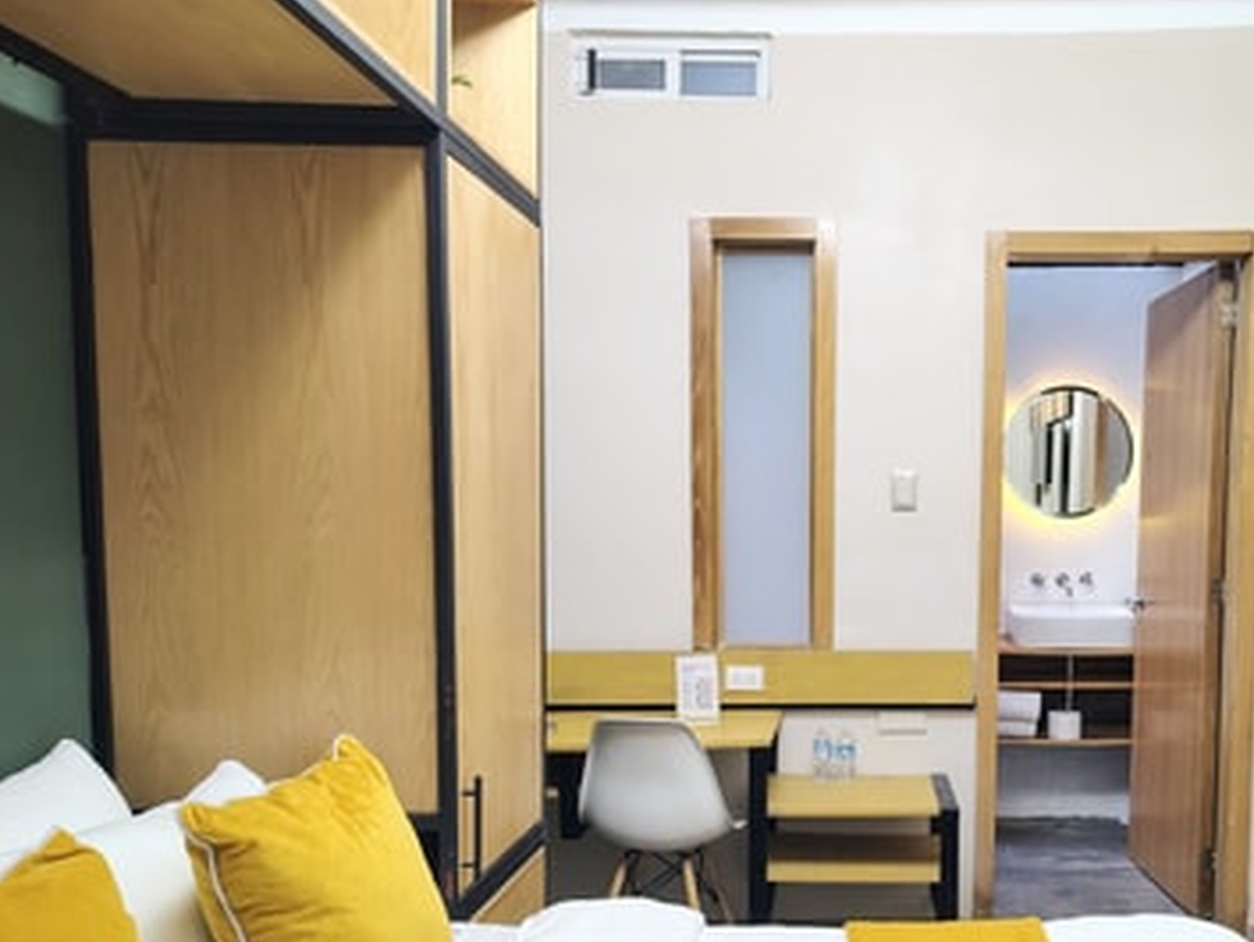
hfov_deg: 52.8
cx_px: 849
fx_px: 1232
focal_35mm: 34
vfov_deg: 41.2
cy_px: 638
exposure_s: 1/60
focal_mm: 5.56
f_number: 1.8
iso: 848
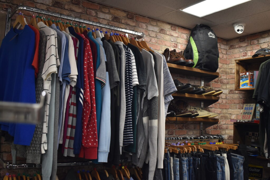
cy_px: 90
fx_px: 281
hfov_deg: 51.3
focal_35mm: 38
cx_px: 135
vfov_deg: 35.5
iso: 900
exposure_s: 1/125
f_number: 4
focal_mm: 25
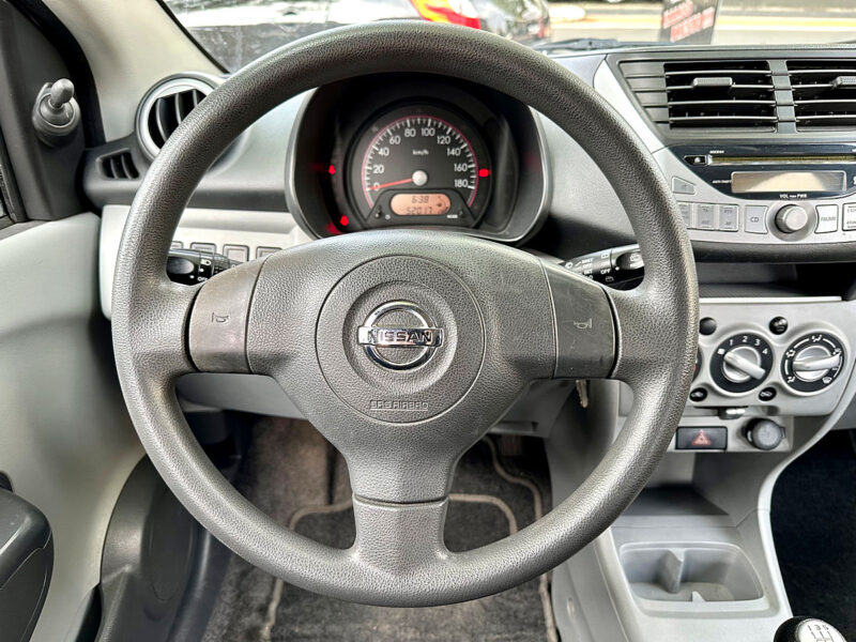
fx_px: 593
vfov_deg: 56.8
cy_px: 321
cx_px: 428
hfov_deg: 71.6
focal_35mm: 24
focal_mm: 6.86
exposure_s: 1/121
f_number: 1.78
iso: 160
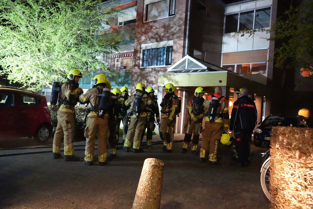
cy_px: 104
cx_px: 156
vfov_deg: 45.0
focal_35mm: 29
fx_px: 252
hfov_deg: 63.7
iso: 40000
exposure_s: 1/80
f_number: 5
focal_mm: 29
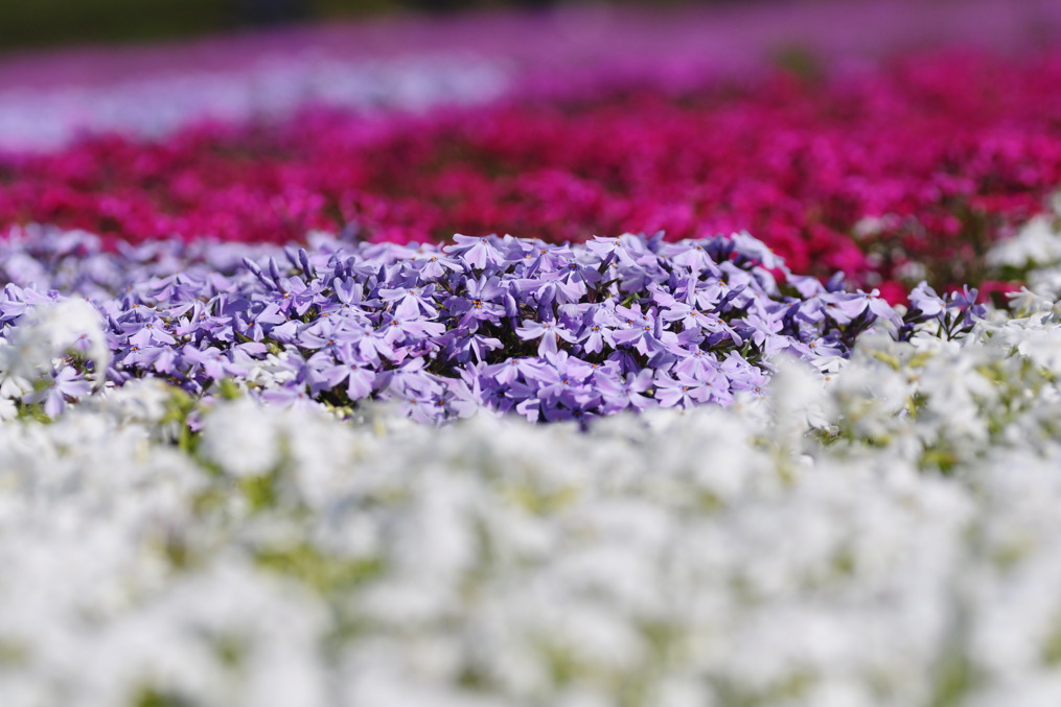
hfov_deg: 15.1
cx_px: 527
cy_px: 354
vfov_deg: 10.1
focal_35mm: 136
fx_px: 4009
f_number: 5
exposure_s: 1/4000
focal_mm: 90
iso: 200
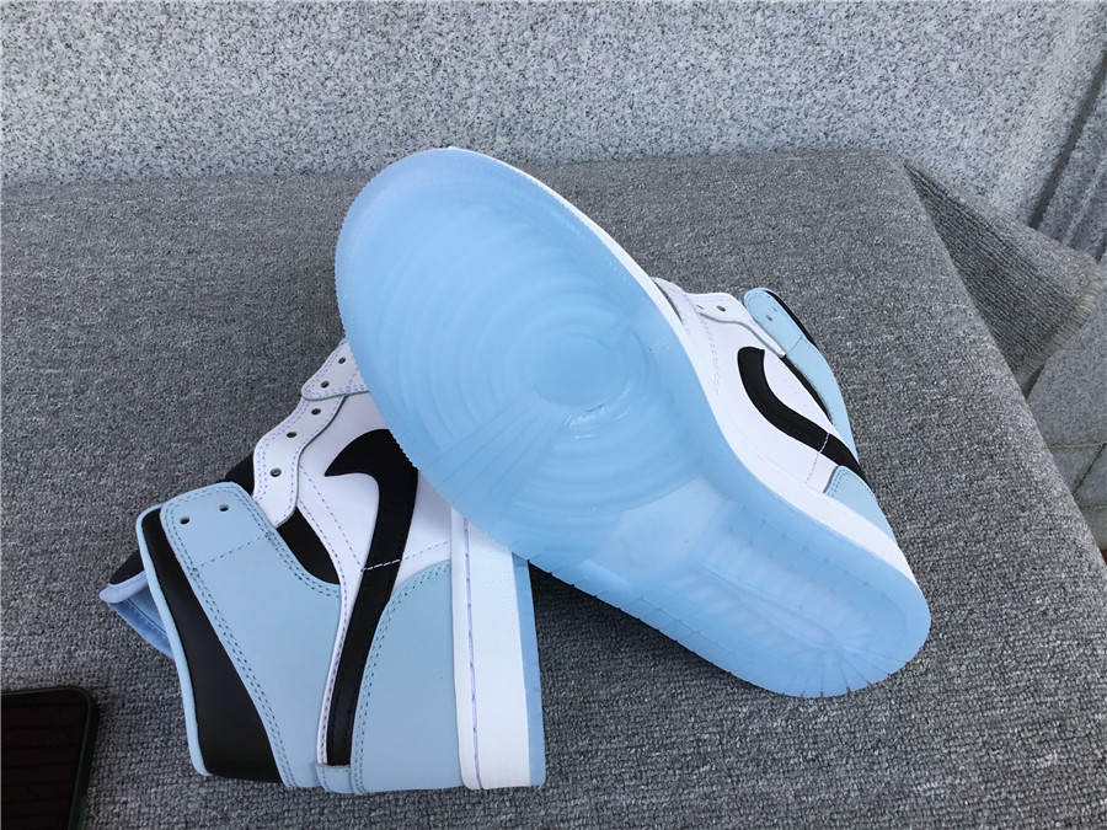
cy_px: 415
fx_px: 991
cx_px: 554
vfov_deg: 45.4
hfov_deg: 58.4
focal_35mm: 31
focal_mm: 3.3
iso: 25
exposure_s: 1/347
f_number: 2.4
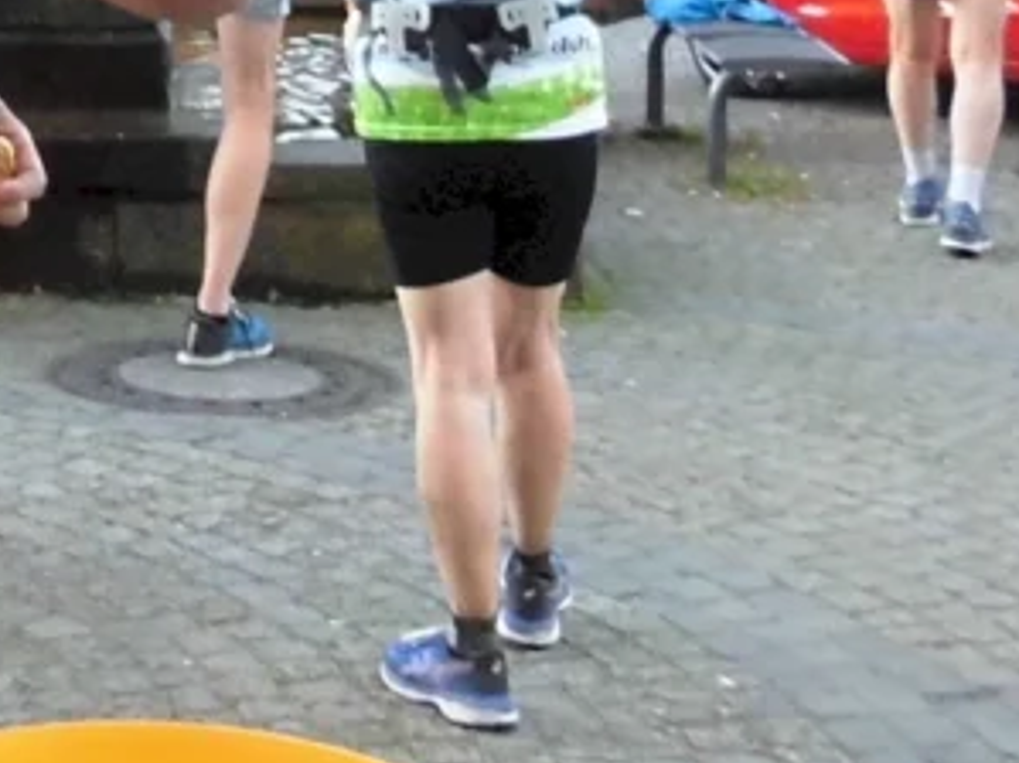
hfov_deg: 20.2
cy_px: -235
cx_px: -310
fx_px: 2619
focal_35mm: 89
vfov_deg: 15.7
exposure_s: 1/60
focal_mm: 4.6
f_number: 3.2
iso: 400
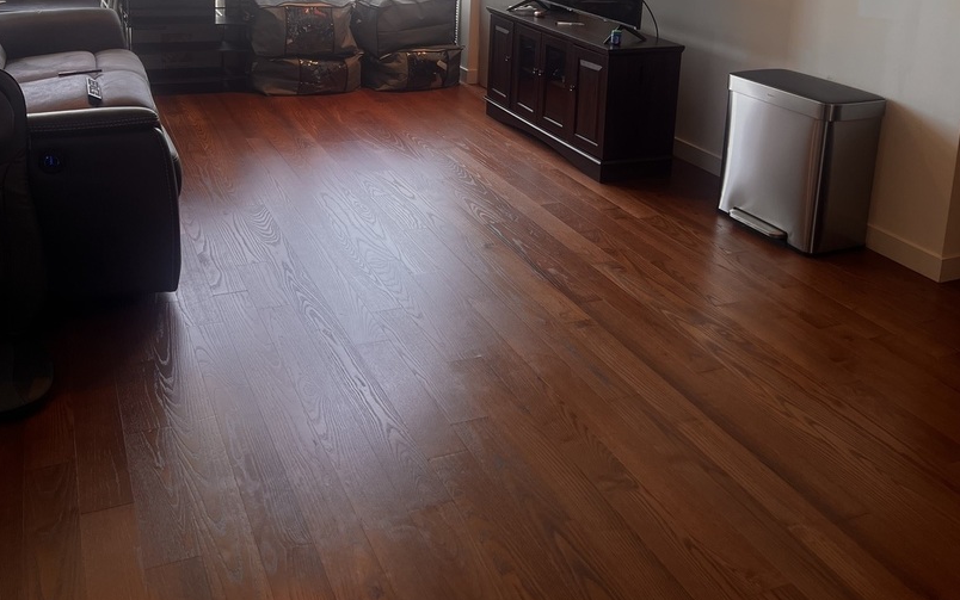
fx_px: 968
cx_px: 480
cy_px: 67
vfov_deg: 32.8
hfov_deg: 52.7
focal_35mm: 37
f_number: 1.5
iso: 50
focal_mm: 5.7
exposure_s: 1/120
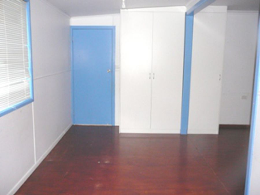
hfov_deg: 52.7
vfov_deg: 40.6
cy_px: 98
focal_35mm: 35
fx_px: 263
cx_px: 130
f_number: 2.8
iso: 250
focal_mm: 5.2
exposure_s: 1/30
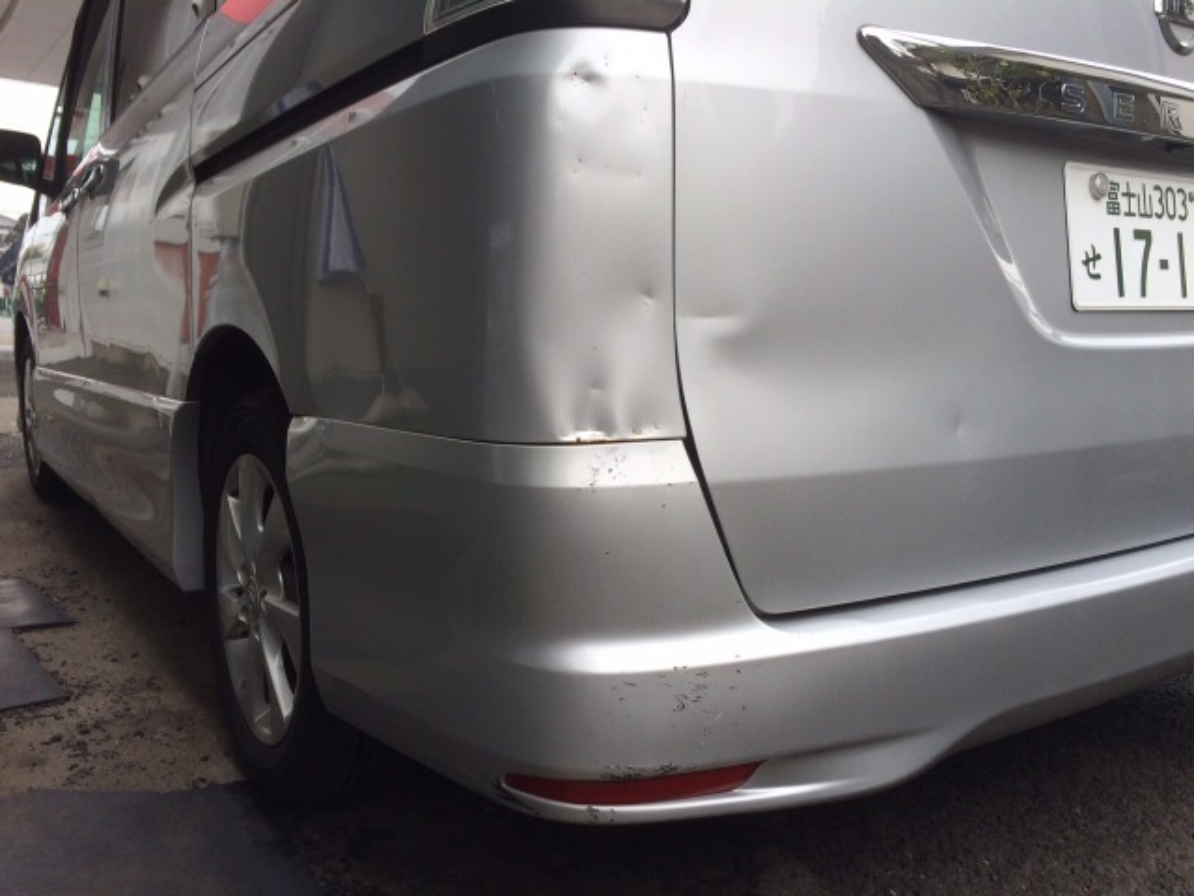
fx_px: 1000
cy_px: 448
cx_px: 597
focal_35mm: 29
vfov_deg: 48.2
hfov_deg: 61.7
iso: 32
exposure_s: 1/402
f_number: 2.2
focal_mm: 4.15
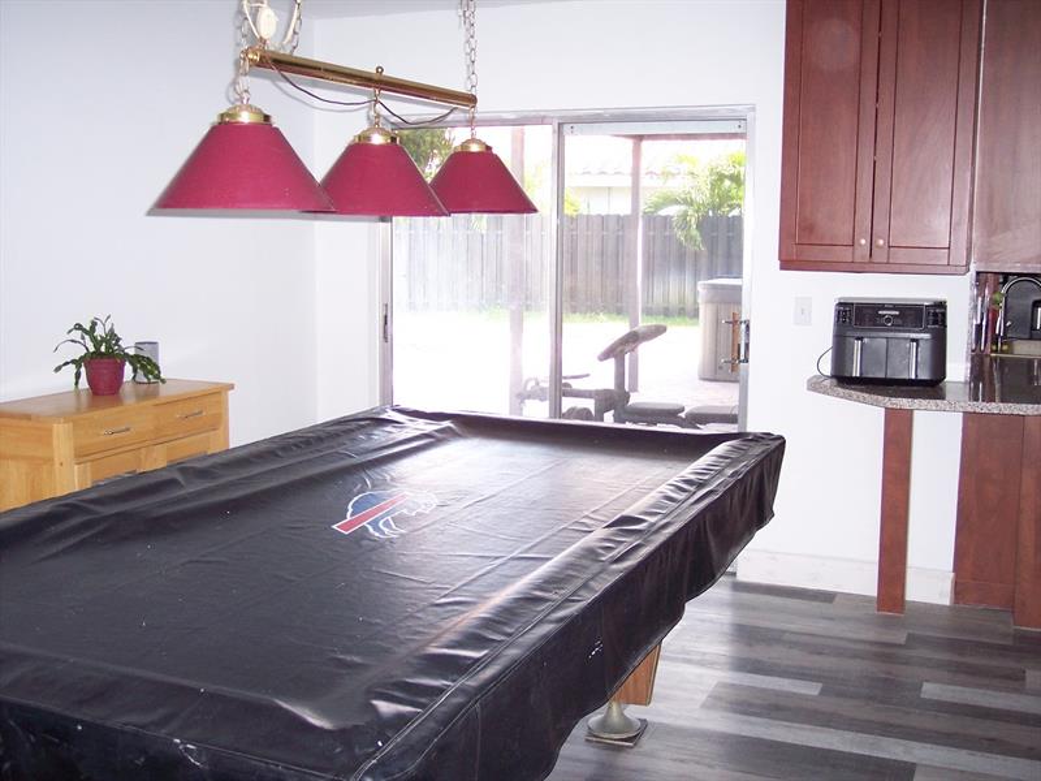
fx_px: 1173
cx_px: 520
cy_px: 390
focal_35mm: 39
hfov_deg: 47.9
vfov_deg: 36.8
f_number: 2.8
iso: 140
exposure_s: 1/60
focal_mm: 8
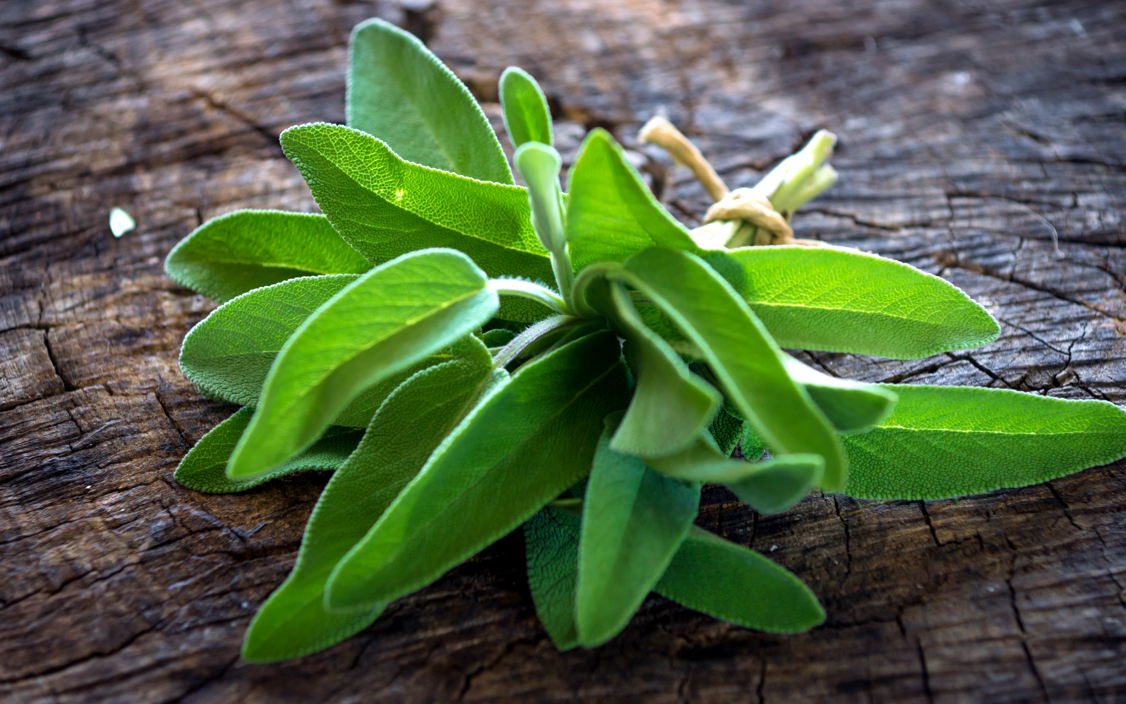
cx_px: 562
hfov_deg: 24.5
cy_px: 331
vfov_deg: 15.5
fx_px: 2594
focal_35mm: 85
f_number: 5
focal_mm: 55
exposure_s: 1/30
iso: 250
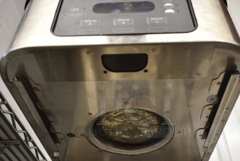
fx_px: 247
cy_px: 109
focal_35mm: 37
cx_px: 135
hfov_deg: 51.7
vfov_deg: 35.6
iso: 450
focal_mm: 18
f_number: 3.5
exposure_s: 1/30
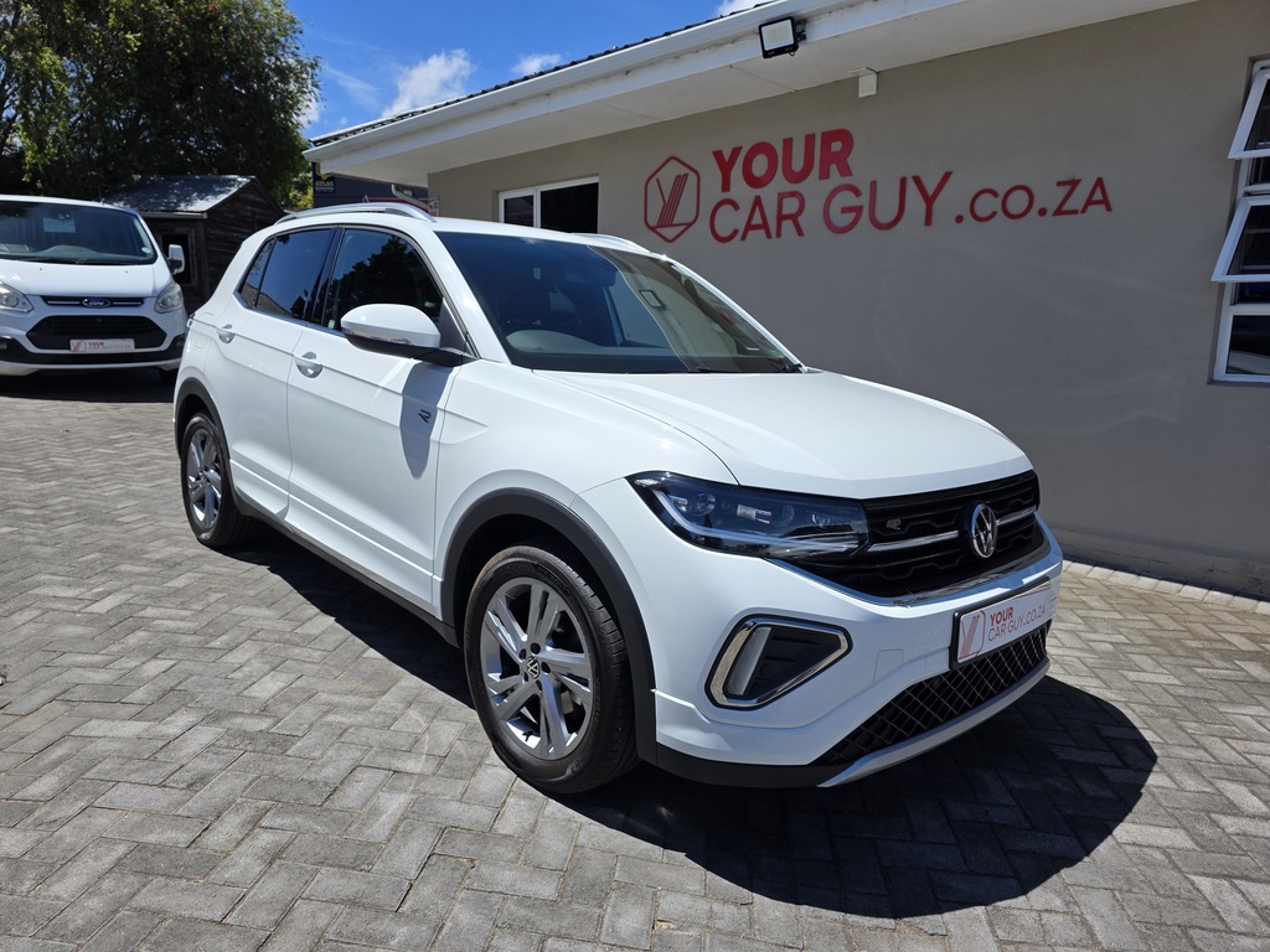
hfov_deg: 73.9
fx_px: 844
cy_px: 476
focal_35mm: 23
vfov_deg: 58.9
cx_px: 635
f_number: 1.7
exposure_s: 1/7944
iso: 80
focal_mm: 6.3
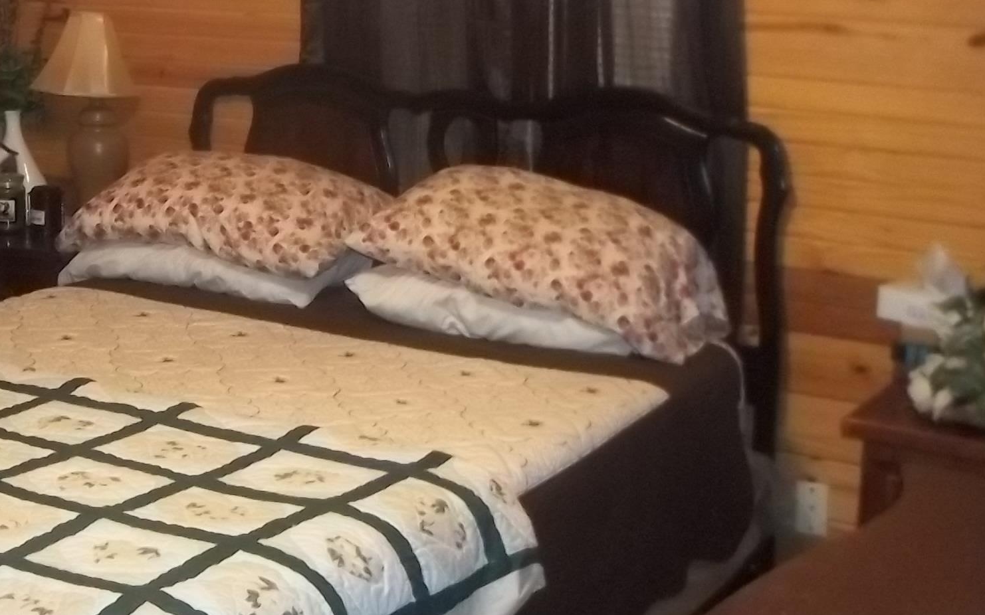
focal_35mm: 68
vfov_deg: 19.1
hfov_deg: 29.4
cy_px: 213
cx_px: 178
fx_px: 1825
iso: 320
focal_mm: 5.9
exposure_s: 1/30
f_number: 3.3
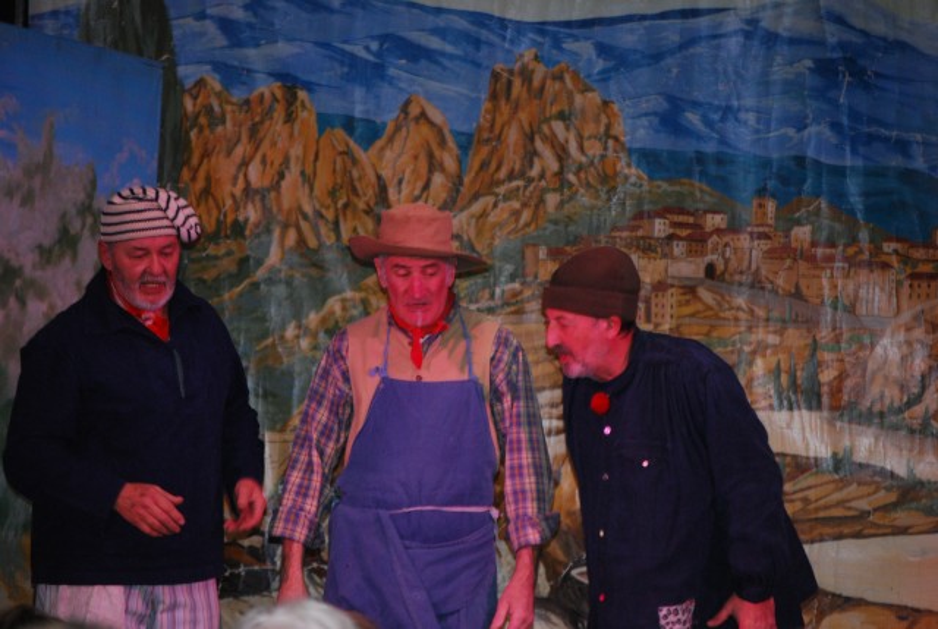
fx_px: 4541
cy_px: 314
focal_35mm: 174
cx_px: 469
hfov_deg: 11.8
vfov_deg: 7.9
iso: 800
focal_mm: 116
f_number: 4.8
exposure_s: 1/60
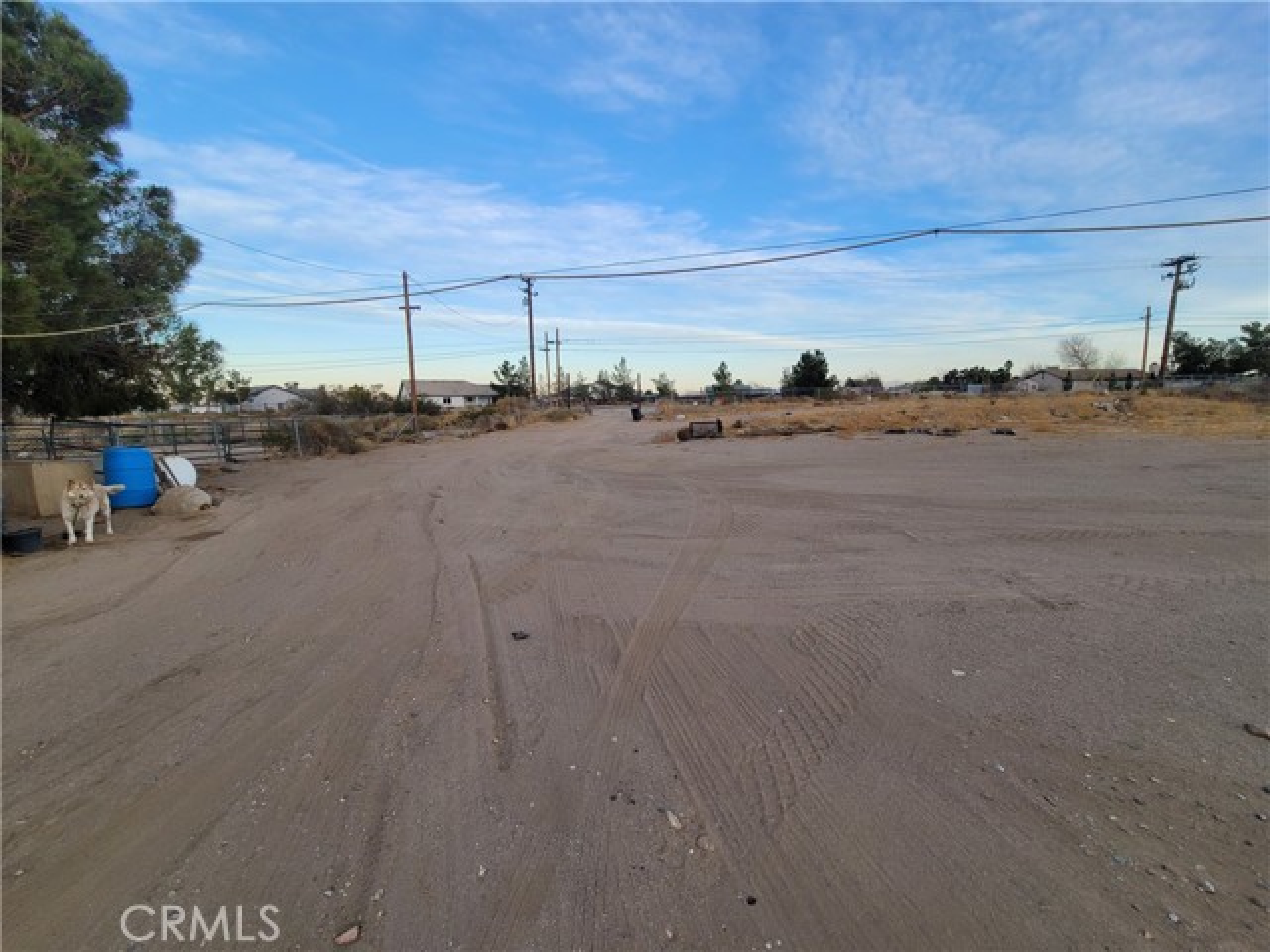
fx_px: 477
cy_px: 476
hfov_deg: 106.2
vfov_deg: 89.9
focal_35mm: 13
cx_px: 635
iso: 50
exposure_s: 1/366
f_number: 2.2
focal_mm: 2.2
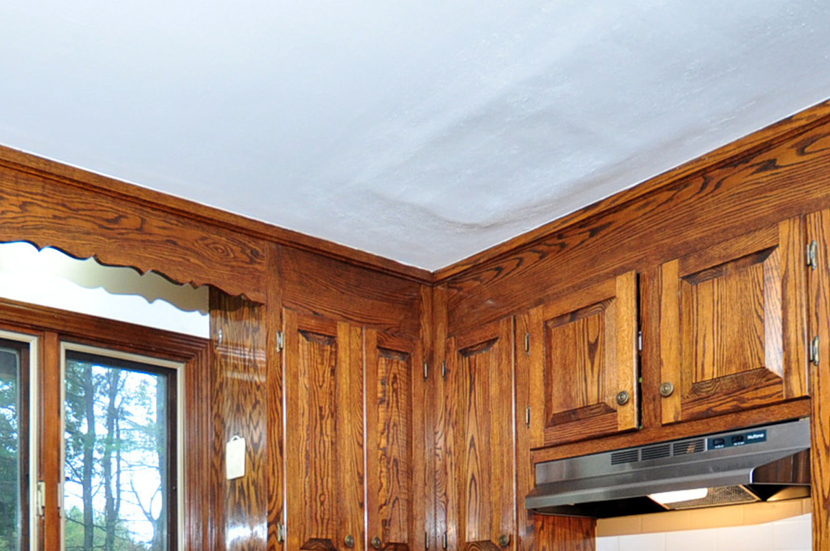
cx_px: 187
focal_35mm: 36
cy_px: 602
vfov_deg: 32.5
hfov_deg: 50.5
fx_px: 829
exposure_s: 1/125
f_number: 3.5
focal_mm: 10
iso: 500
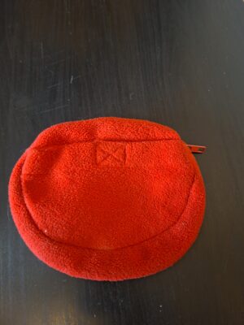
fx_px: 216
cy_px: 162
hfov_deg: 58.9
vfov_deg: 73.9
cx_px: 122
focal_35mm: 23
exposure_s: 1/20
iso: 1000
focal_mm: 5.54
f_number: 1.8
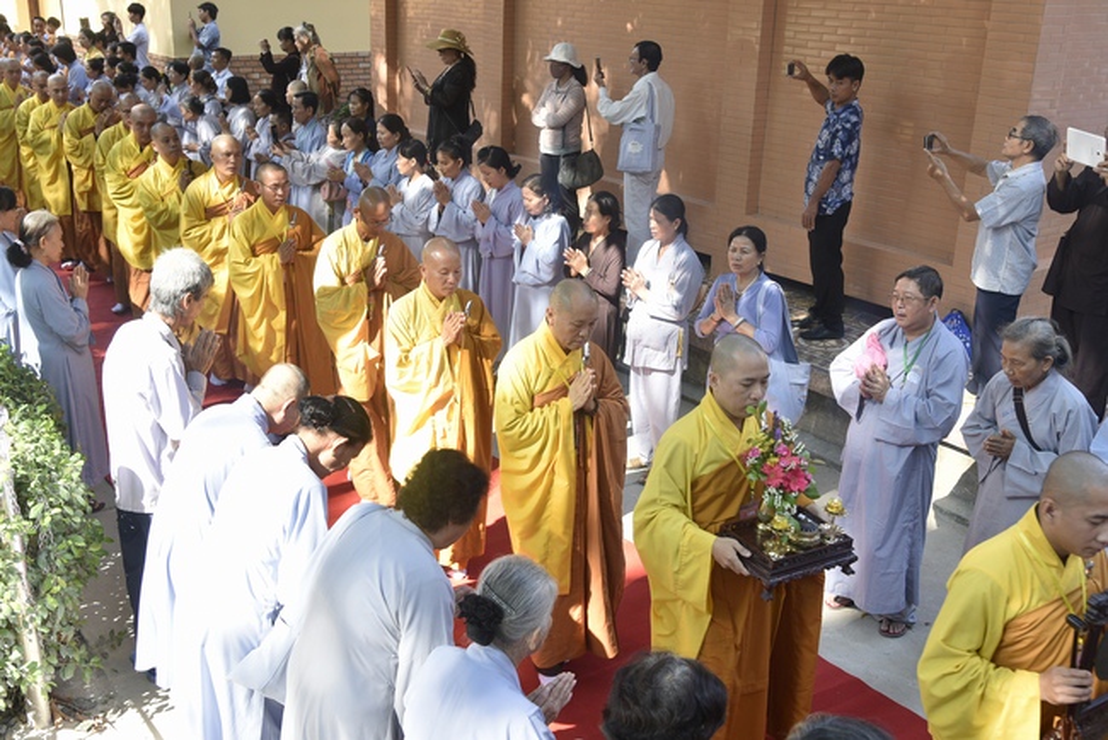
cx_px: 554
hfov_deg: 50.7
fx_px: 1170
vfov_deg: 35.1
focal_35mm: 38
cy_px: 370
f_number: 5.6
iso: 100
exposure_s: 1/50
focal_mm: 38
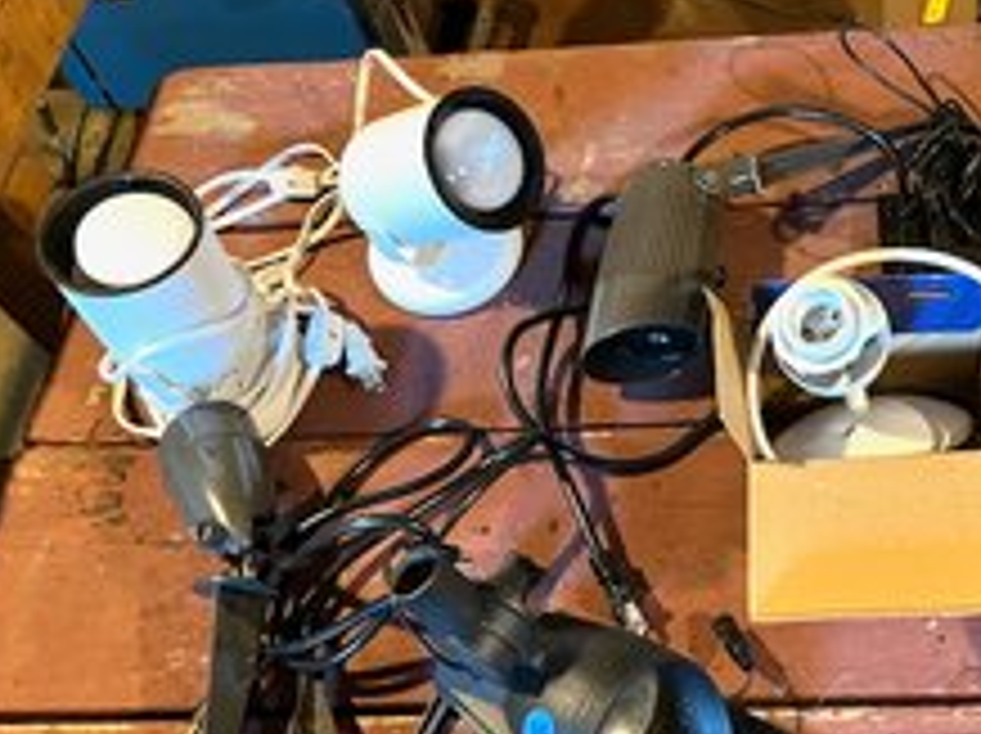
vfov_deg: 35.0
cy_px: 412
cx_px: 749
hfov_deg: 44.1
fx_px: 1161
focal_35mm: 41
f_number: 1.6
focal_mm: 5.1
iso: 640
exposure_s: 1/40
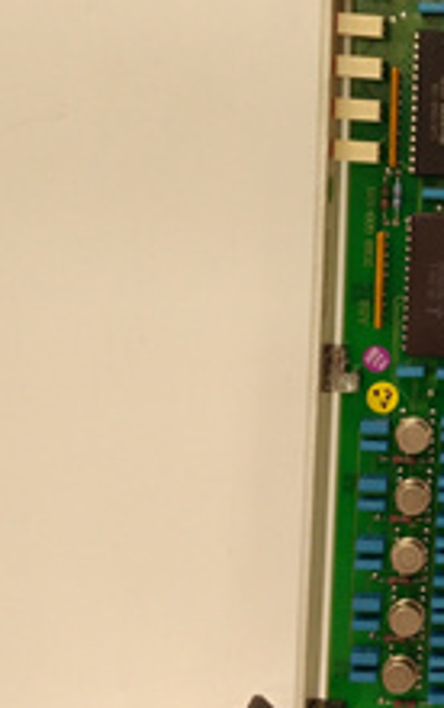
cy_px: 291
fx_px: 1255
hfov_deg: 18.3
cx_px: 624
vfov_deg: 31.4
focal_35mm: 65
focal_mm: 3.79
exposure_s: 1/30
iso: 150
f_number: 2
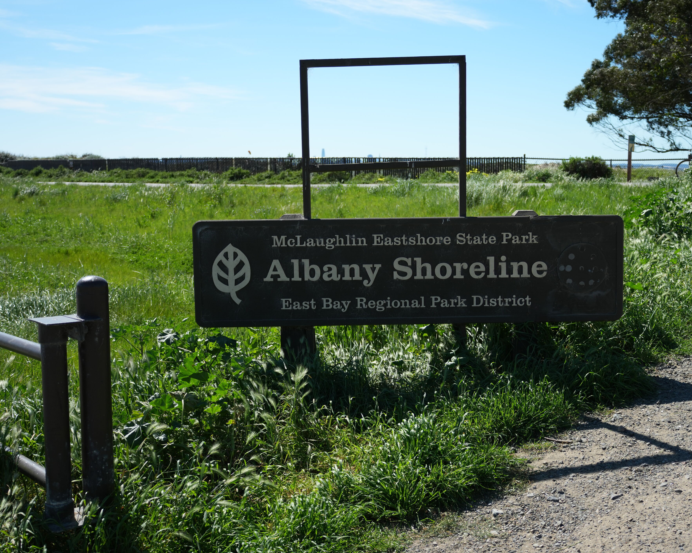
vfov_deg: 32.1
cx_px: 420
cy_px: 278
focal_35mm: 47
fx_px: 963
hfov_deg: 39.4
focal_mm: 41
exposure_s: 1/2000
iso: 320
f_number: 4.5
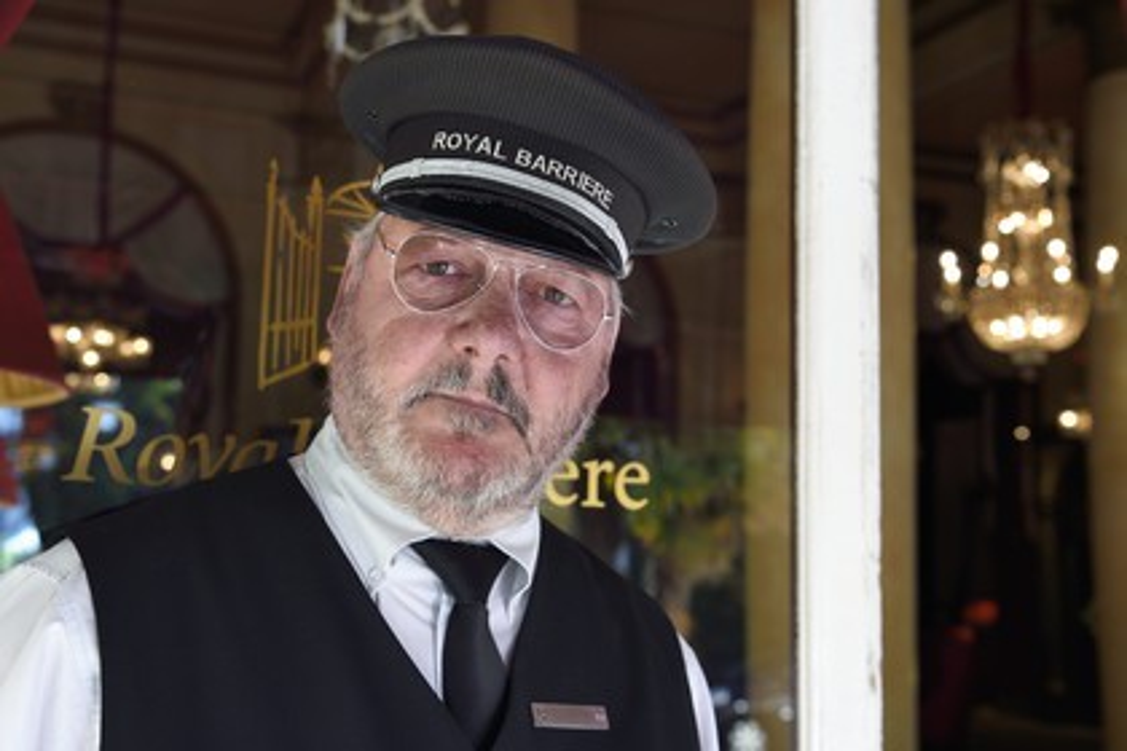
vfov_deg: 30.5
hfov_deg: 44.5
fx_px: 1377
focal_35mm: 44
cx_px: 564
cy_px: 376
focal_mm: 44
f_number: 5.6
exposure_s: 1/80
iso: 200
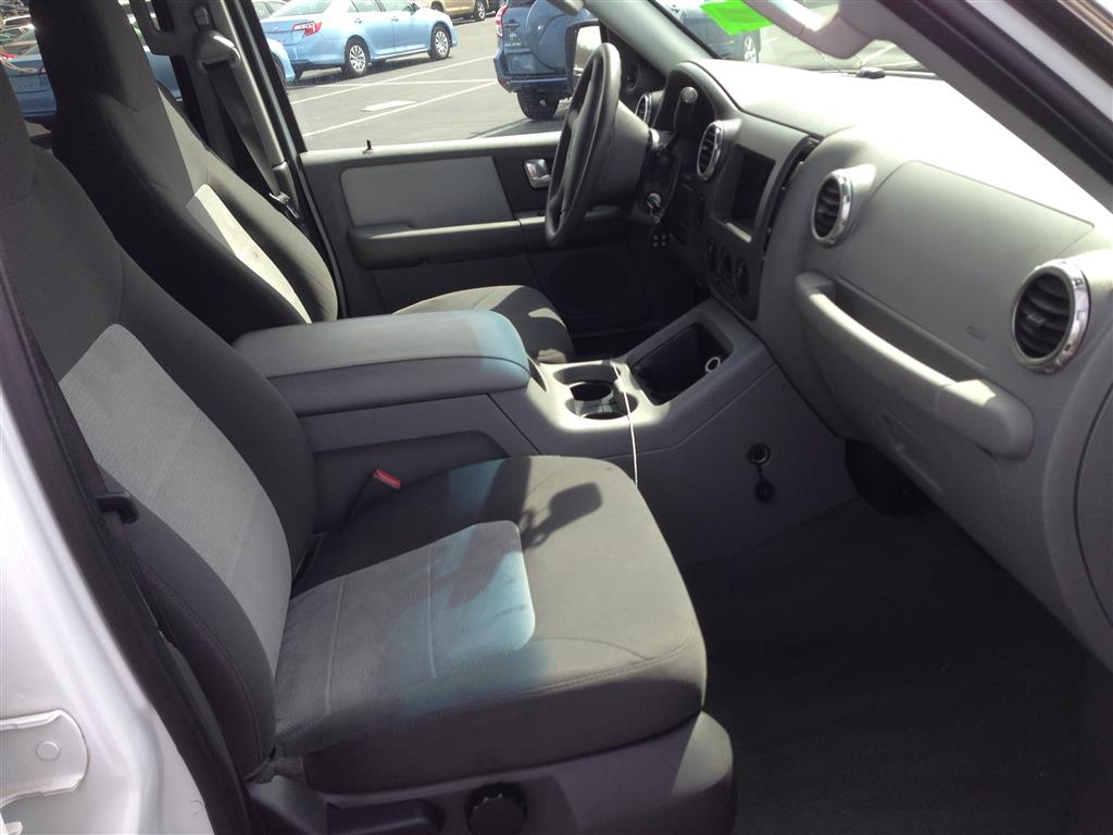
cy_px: 418
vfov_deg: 42.9
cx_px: 556
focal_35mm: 33
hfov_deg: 55.4
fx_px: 1061
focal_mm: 4.13
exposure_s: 1/326
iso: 50
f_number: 2.4
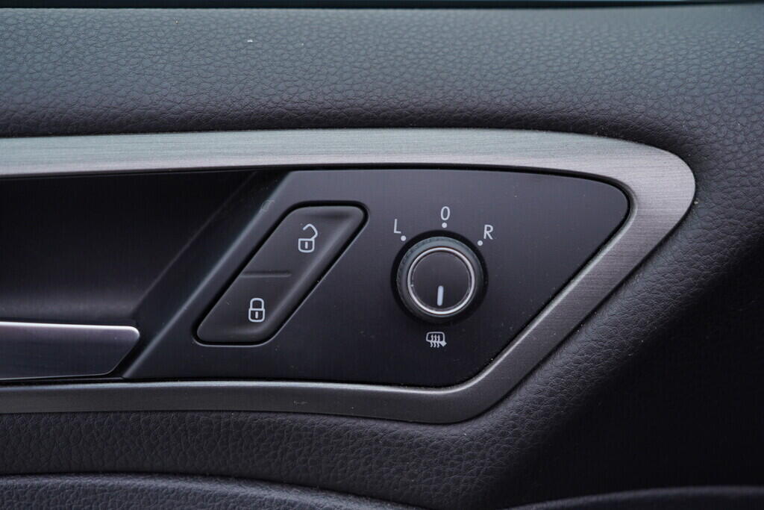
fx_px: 764
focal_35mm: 36
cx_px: 382
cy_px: 255
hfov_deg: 53.1
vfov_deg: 36.9
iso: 125
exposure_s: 1/80
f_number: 2.8
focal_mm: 24
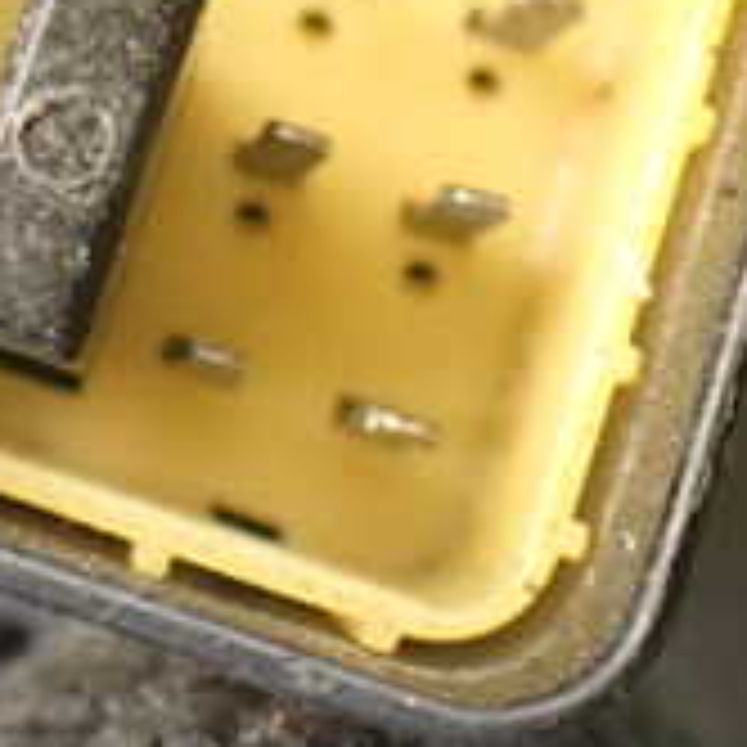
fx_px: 2344
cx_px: 108
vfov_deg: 17.4
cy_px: -94
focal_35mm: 96
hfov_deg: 17.9
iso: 800
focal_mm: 5.4
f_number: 2.3
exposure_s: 1/30
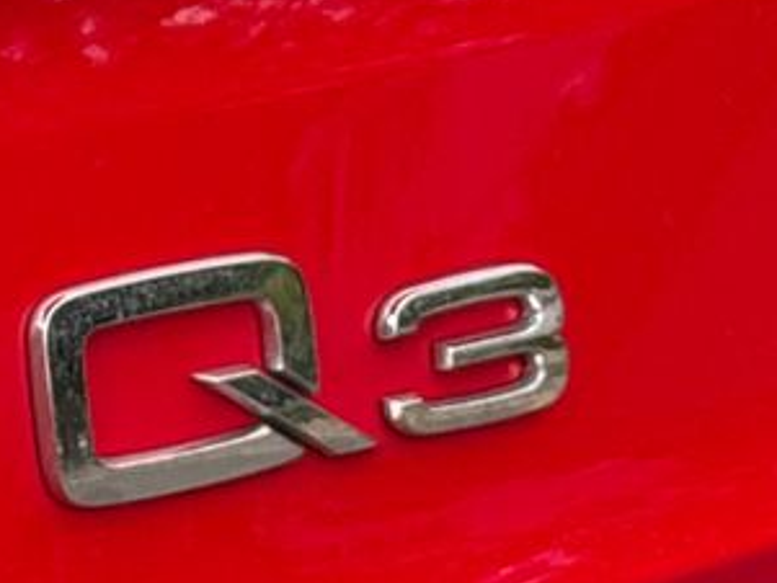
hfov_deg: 7.6
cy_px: -263
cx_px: -565
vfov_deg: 5.8
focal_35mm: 255
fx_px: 5726
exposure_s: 1/194
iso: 50
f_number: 1.78
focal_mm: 6.76
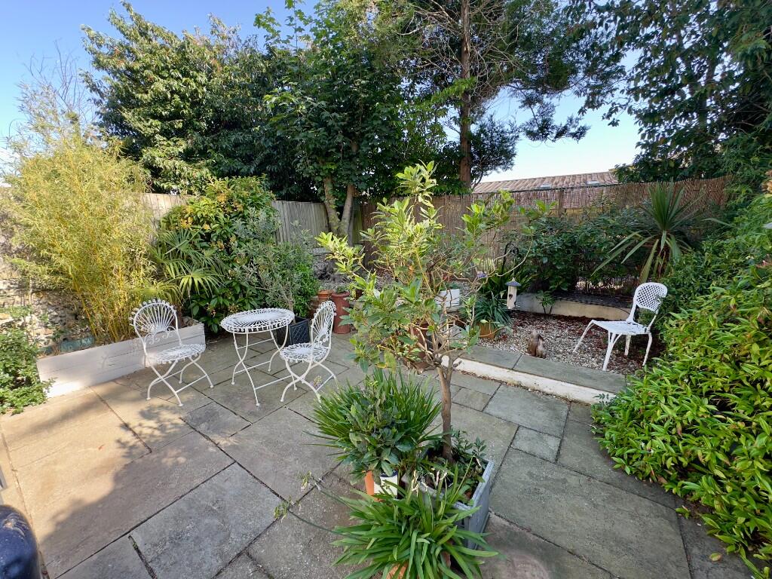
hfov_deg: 102.1
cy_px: 290
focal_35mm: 14
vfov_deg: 85.7
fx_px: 312
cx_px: 386
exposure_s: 1/119
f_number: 2.2
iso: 40
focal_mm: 2.22
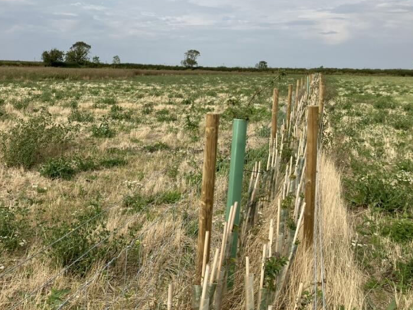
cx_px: 156
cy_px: 105
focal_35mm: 41
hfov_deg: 45.4
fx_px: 489
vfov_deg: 34.8
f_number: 1.8
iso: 32
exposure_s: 1/2208
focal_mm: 3.99
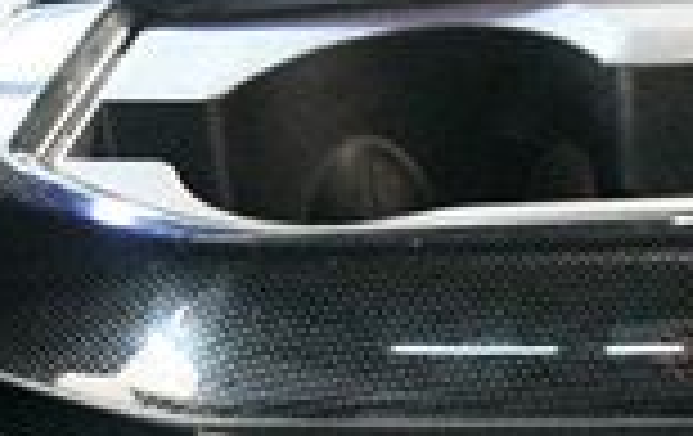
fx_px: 2158
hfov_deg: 18.1
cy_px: 548
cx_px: 554
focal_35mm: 114
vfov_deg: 11.3
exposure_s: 1/25
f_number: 3.5
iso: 12800
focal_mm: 18
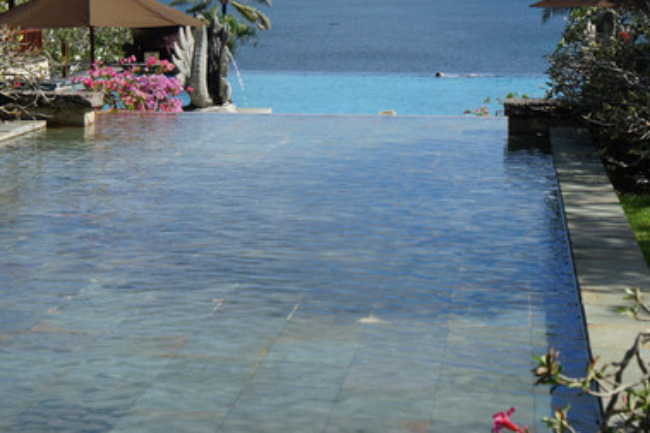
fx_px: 1461
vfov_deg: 16.7
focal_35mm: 81
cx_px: 350
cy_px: 79
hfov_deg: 25.1
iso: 200
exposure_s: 1/800
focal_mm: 32
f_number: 5.6
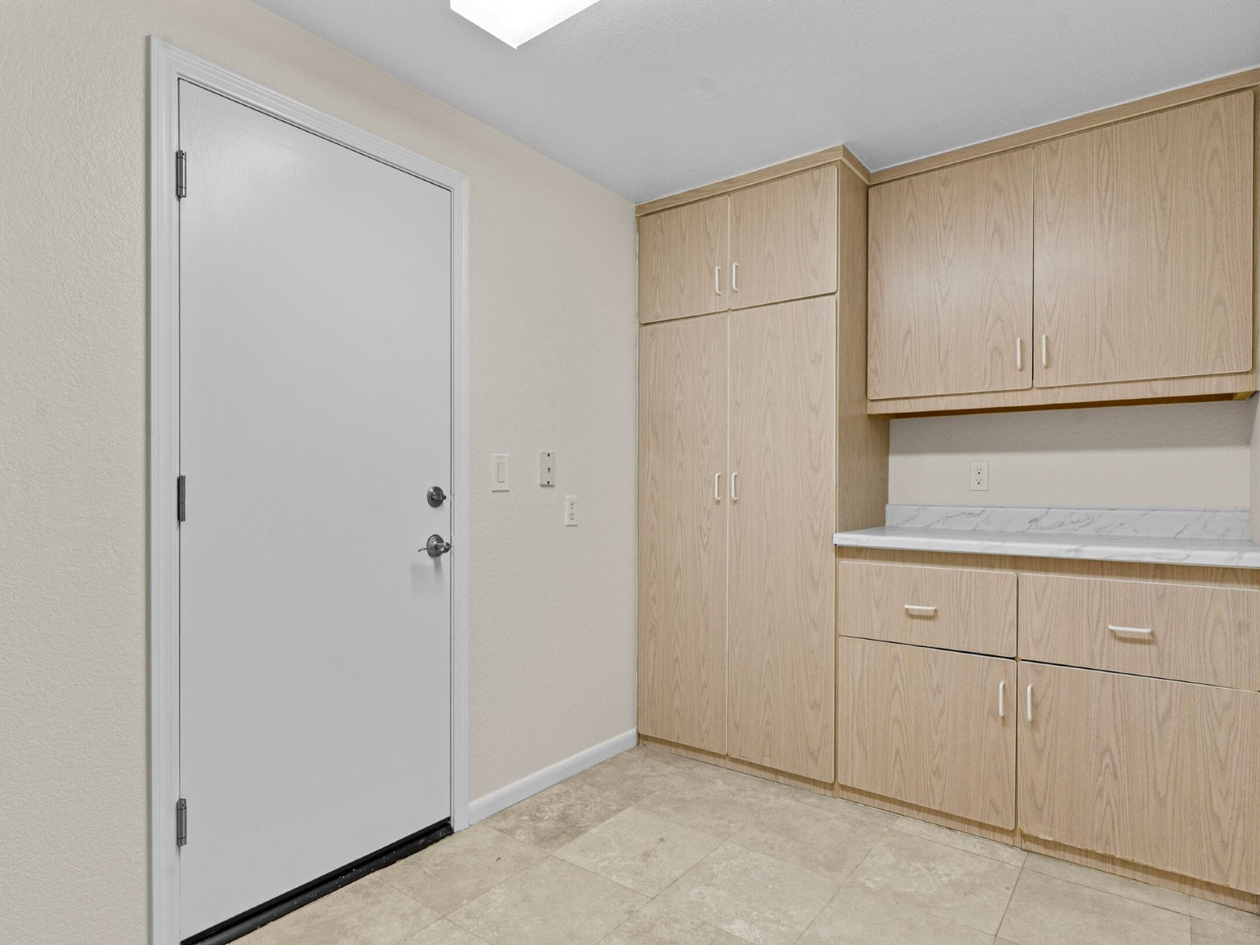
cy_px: 470
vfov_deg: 68.7
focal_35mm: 19
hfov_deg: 84.6
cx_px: 652
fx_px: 692
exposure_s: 1/5
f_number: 9
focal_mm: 17
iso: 250
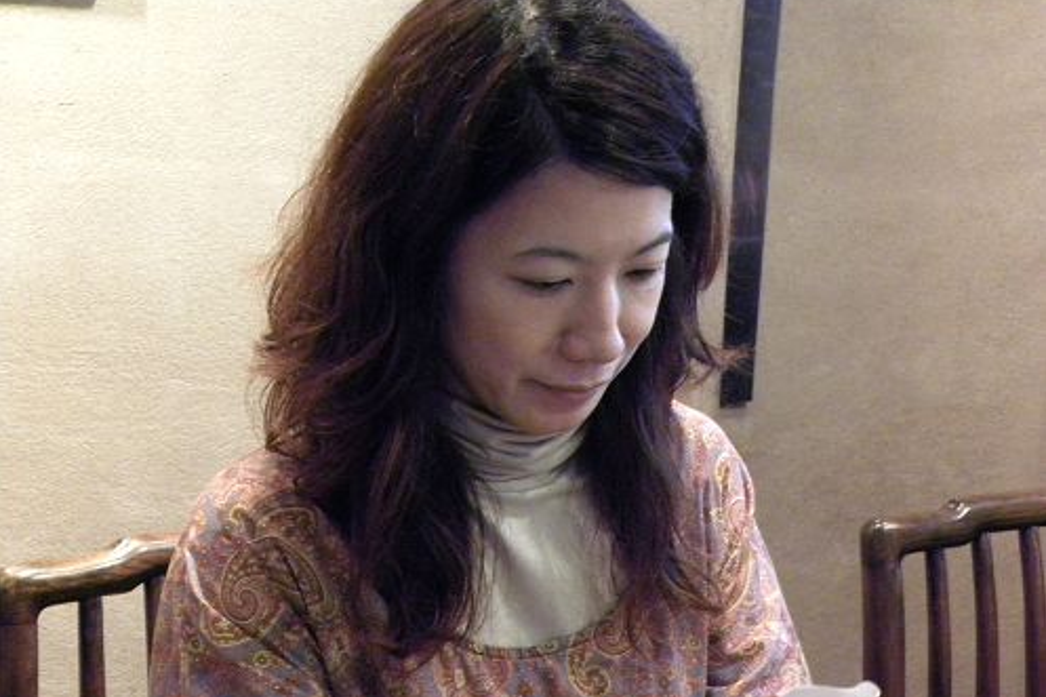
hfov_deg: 22.9
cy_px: 382
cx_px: 522
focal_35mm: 89
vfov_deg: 15.3
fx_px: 2585
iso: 800
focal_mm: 15.1
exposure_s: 1/9.5
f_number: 4
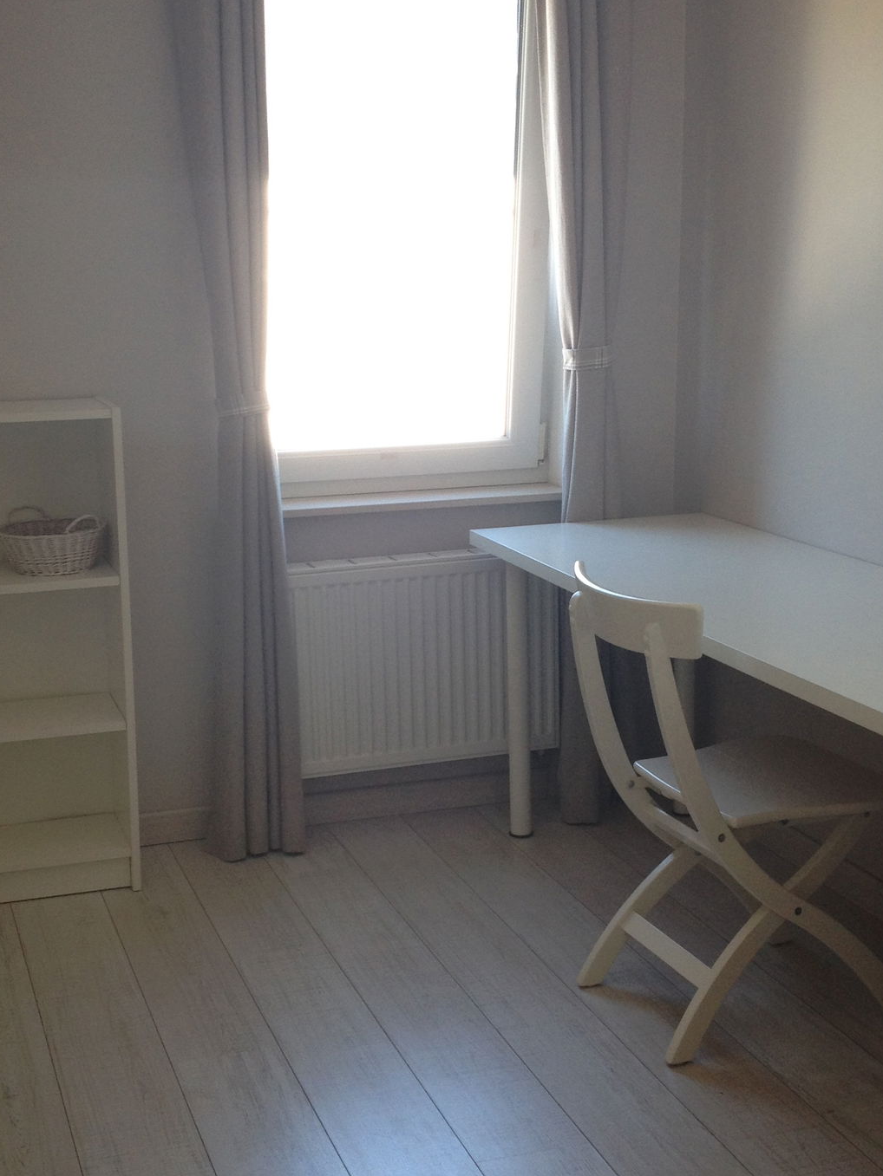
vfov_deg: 34.9
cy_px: 624
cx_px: 396
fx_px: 1870
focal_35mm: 55
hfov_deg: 26.5
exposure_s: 1/60
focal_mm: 4.28
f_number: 2.4
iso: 64
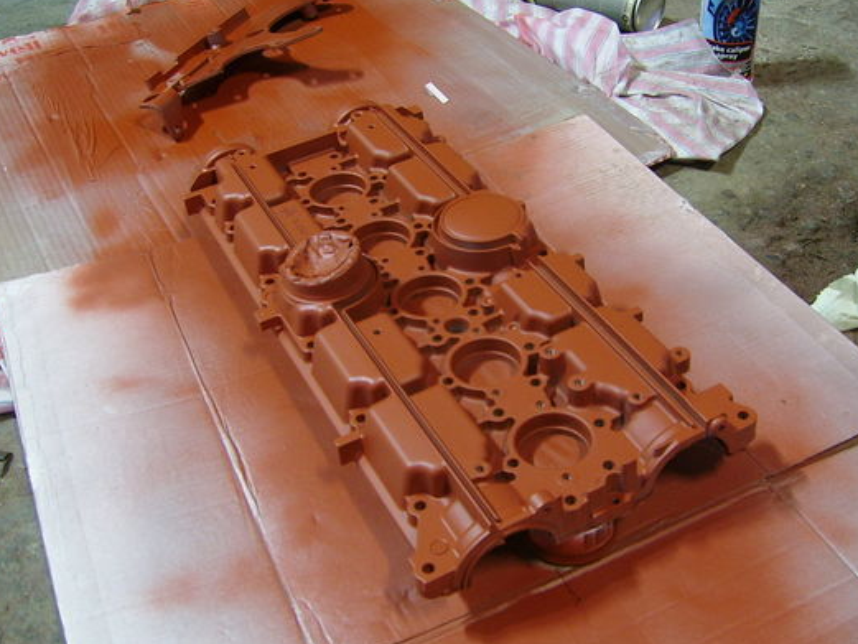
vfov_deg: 33.6
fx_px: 1066
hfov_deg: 43.8
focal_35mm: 43
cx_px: 455
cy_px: 321
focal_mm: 5.95
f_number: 2.8
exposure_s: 1
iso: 100
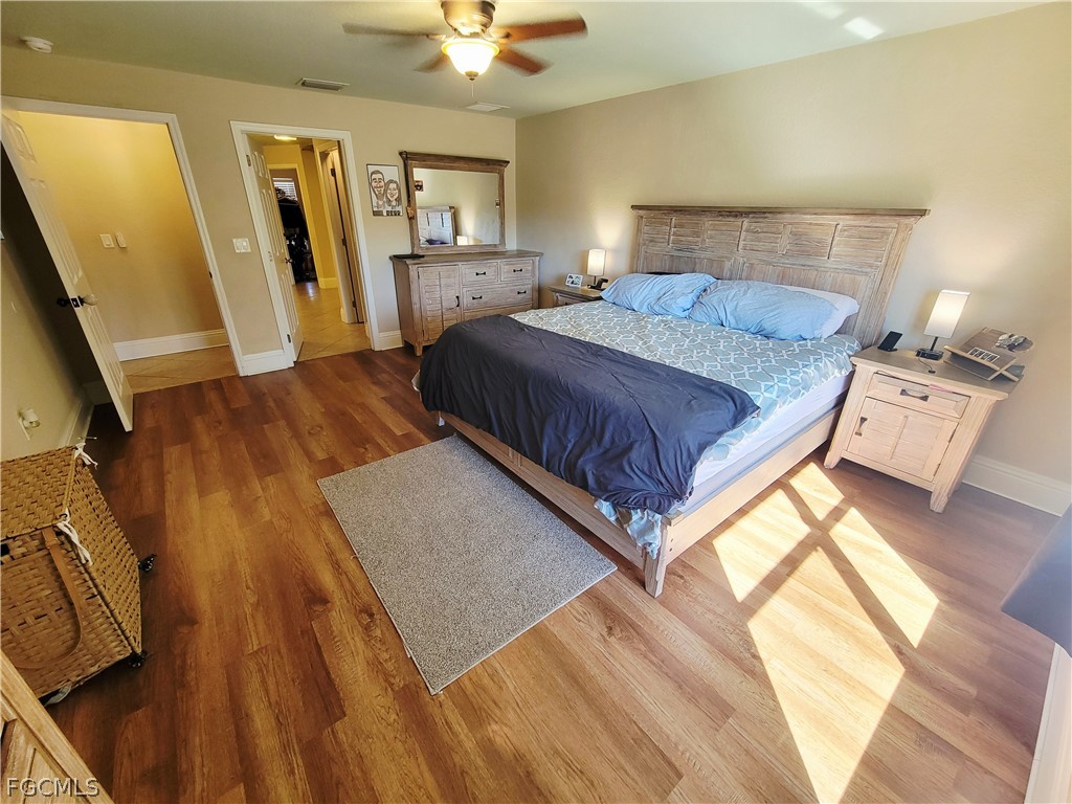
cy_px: 402
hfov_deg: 106.2
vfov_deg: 89.9
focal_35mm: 13
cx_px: 536
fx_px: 403
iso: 160
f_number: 2.2
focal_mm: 2.2
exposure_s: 1/60.2
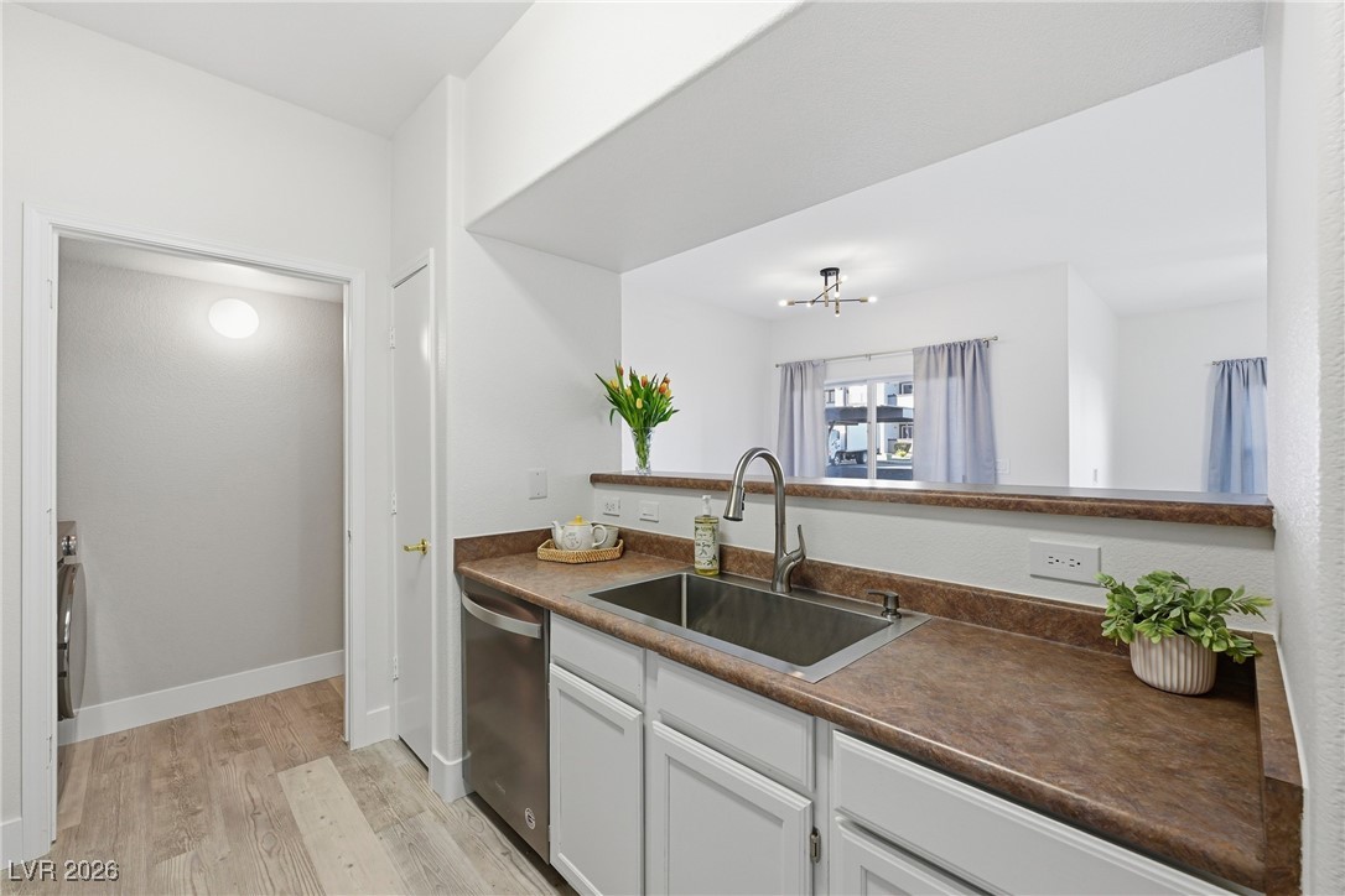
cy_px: 448
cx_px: 672
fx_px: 542
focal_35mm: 14
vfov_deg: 79.2
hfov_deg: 102.3
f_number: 9
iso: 500
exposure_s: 1/200
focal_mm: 14.5
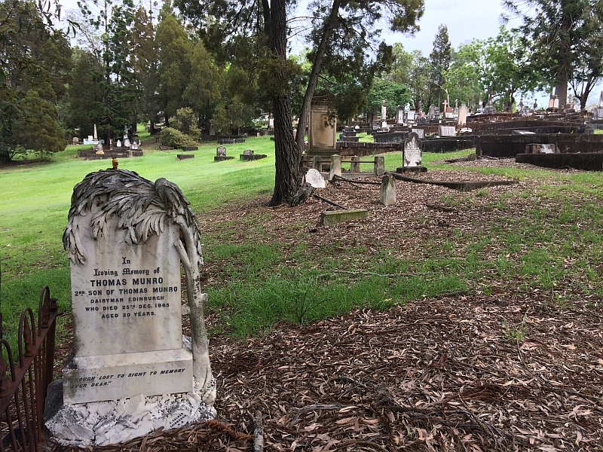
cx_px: 302
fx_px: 505
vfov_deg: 48.2
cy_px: 226
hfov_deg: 61.7
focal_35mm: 29
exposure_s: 1/441
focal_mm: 4.15
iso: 32
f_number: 2.2
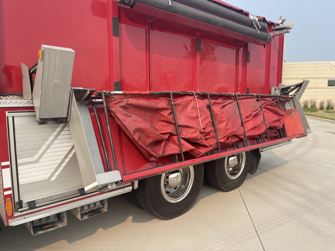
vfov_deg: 53.1
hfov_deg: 67.3
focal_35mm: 26
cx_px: 168
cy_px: 126
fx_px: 252
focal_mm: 5.1
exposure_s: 1/1493
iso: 32
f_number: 1.6
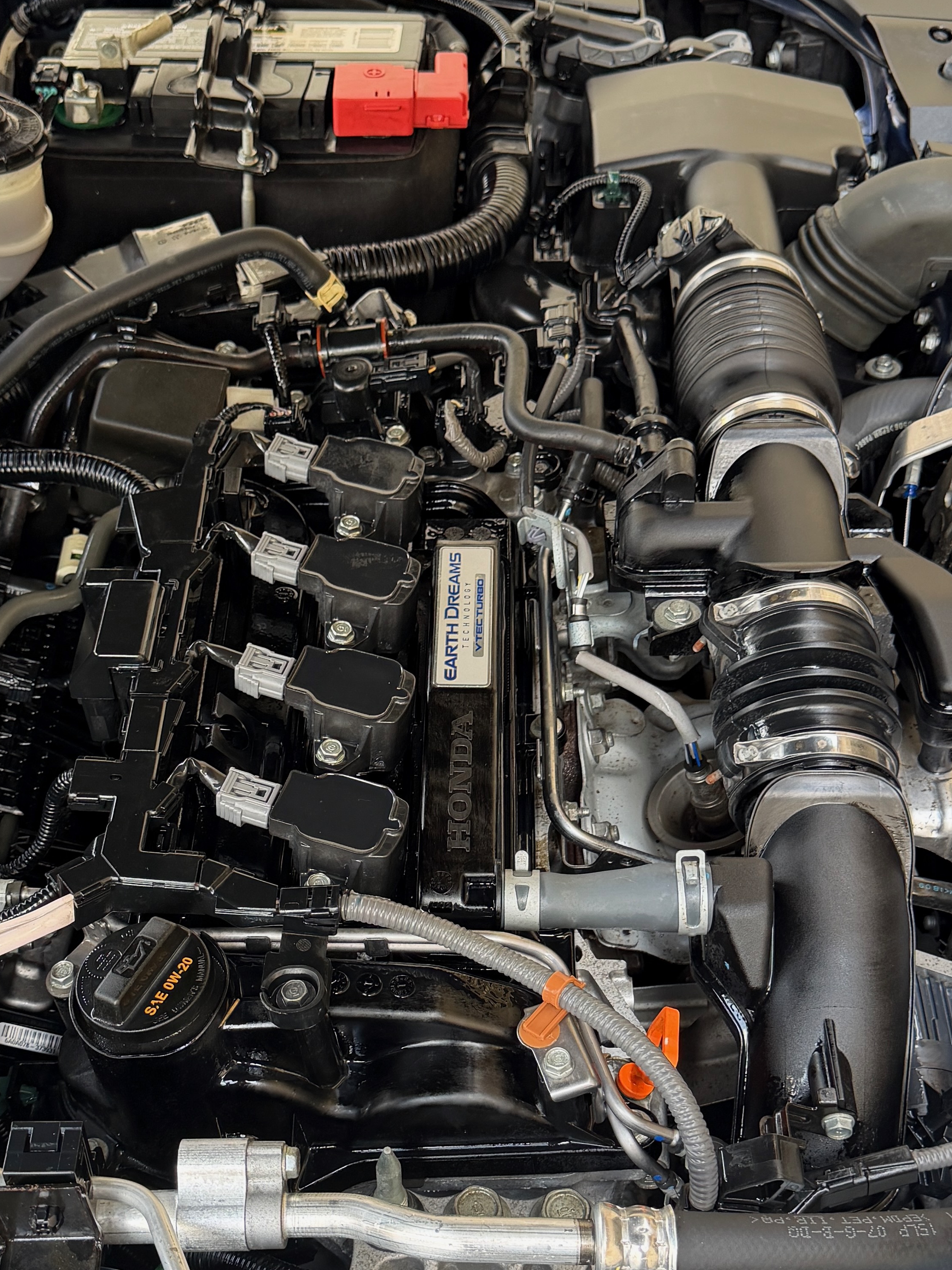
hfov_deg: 31.4
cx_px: 384
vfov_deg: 40.8
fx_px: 1687
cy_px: 825
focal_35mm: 46
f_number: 1.78
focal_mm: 6.76
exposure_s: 1/120
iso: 160
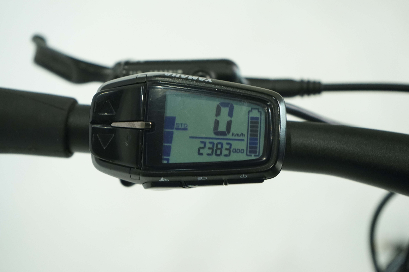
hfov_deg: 28.8
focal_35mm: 70
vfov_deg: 19.5
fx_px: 795
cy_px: 136
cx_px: 204
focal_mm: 70
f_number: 5.6
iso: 2000
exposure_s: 1/200
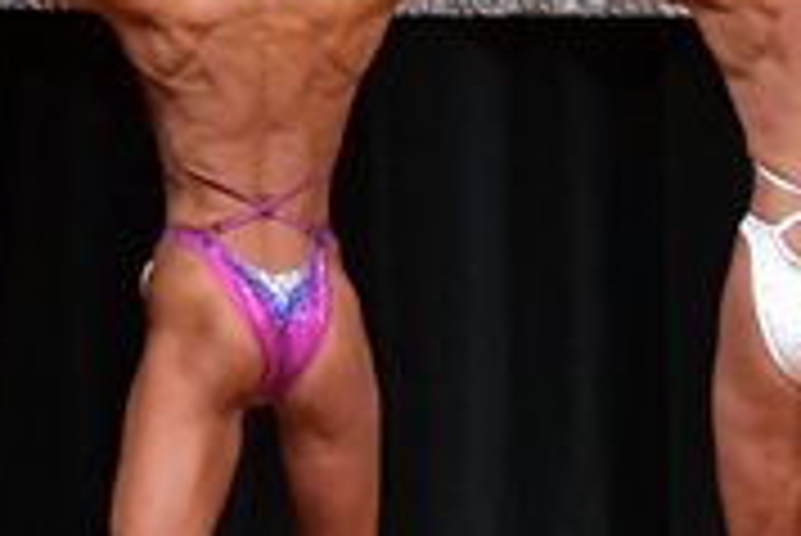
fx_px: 17703
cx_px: 961
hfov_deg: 2.6
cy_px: 311
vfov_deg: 1.7
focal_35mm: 795
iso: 5000
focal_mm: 122
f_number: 5.6
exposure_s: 1/400
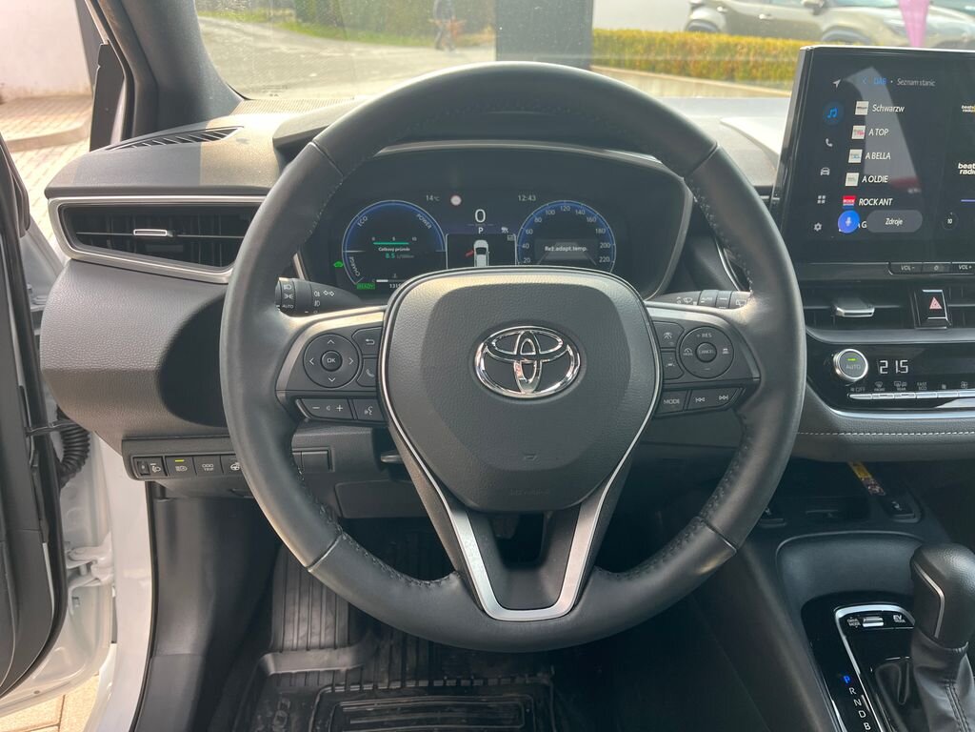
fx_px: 732
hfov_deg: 67.3
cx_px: 488
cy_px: 366
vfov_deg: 53.1
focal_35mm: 26
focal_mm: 5.1
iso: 64
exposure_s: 1/169
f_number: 1.6
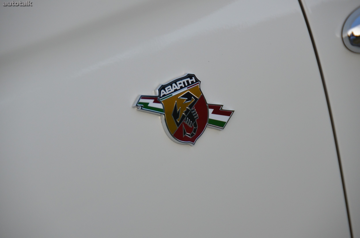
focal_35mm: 300
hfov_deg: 6.9
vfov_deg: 4.6
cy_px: 119
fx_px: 2994
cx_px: 180
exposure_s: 1/500
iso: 1000
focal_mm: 200
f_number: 5.6
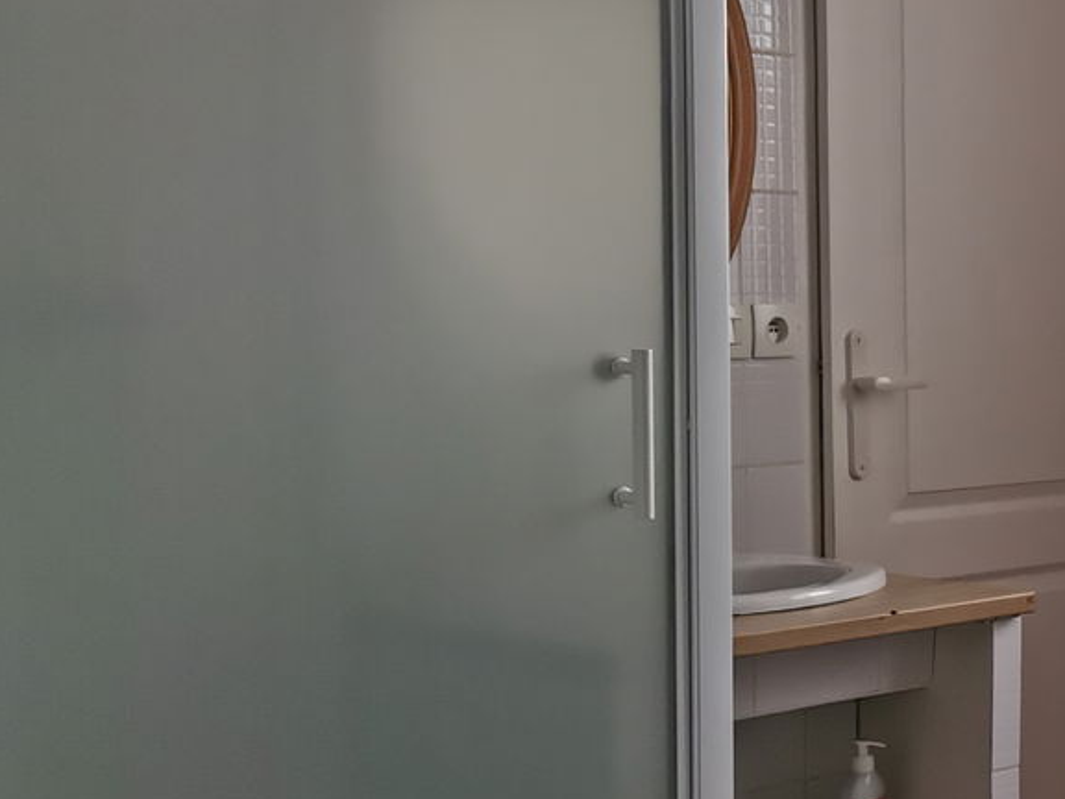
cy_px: 483
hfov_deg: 22.9
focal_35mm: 75
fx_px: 2307
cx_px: 1411
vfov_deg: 19.6
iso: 80
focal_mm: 5.56
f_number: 1.6
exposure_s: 1/120
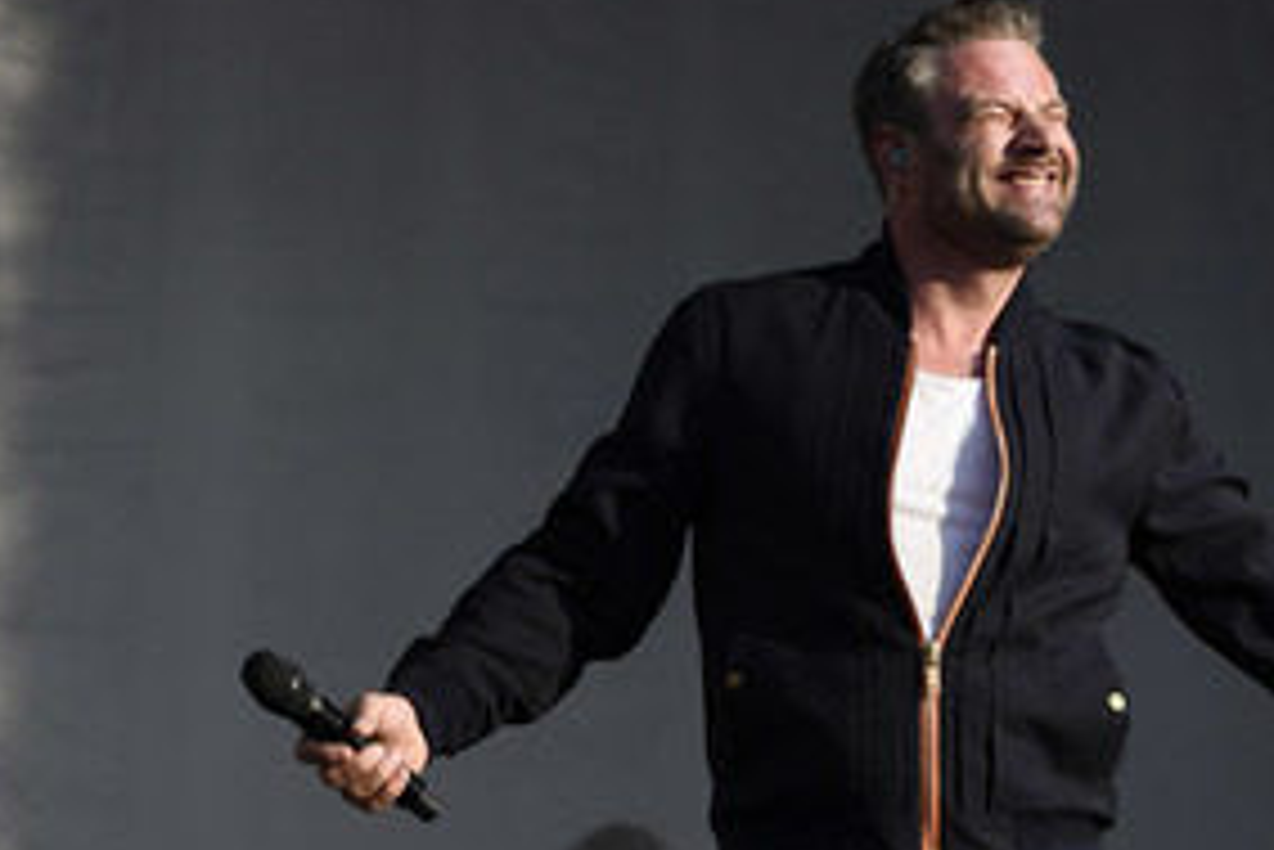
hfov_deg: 9.5
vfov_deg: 6.4
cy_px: 571
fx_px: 7612
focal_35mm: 215
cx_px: 961
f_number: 5
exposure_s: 1/2500
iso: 500
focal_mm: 135
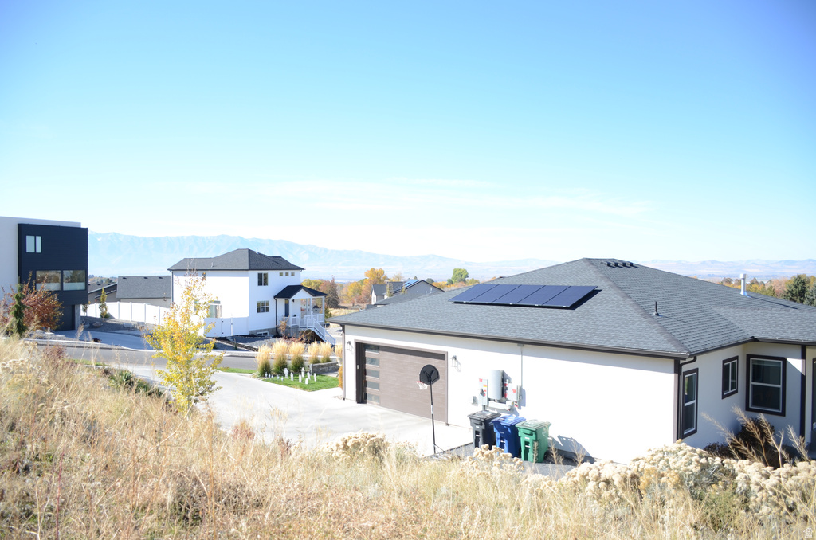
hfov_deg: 67.5
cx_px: 408
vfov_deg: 47.7
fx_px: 611
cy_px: 270
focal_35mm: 27
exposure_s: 1/400
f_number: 3.5
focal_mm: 18
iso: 100
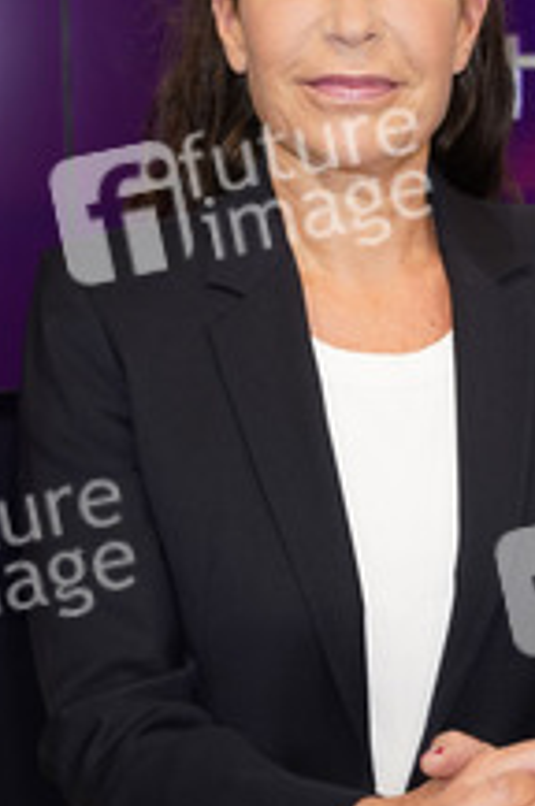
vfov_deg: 21.7
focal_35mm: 94
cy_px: 383
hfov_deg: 14.5
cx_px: 349
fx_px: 2102
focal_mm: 51
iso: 2000
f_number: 5.6
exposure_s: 1/160
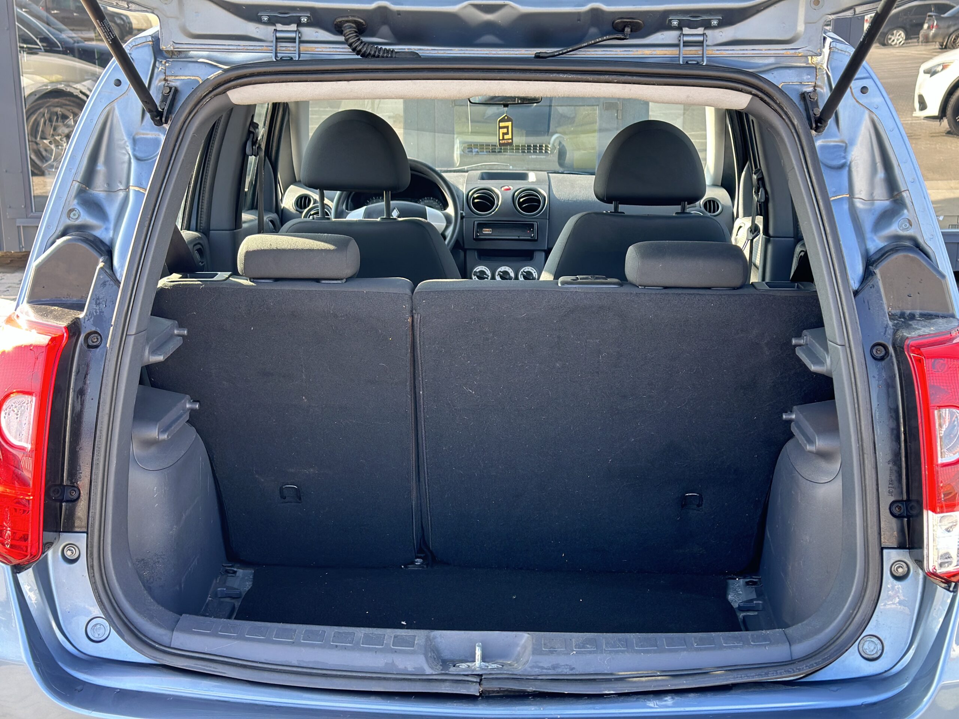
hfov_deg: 39.7
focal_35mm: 48
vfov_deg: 30.3
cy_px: 360
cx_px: 480
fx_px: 1330
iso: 80
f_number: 1.78
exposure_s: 1/185
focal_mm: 6.86
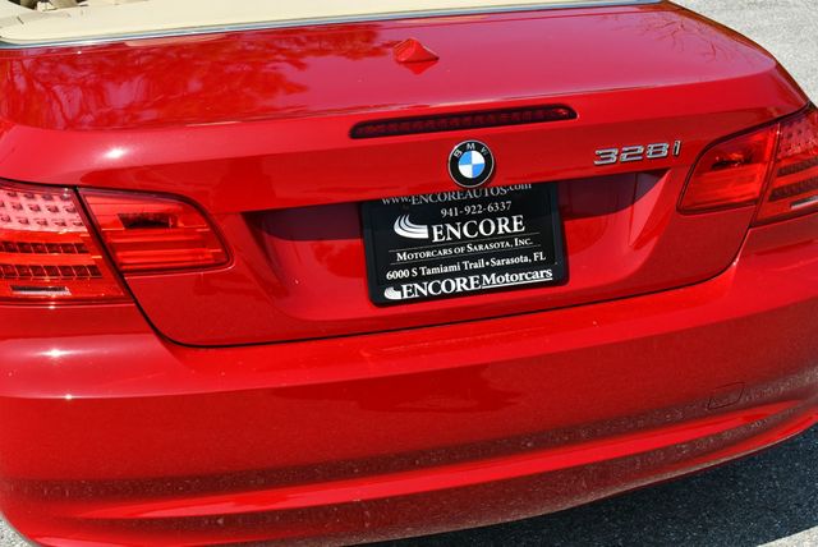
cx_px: 409
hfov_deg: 34.5
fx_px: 1319
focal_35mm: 58
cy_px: 274
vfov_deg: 23.4
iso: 100
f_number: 9
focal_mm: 29
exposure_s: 1/320
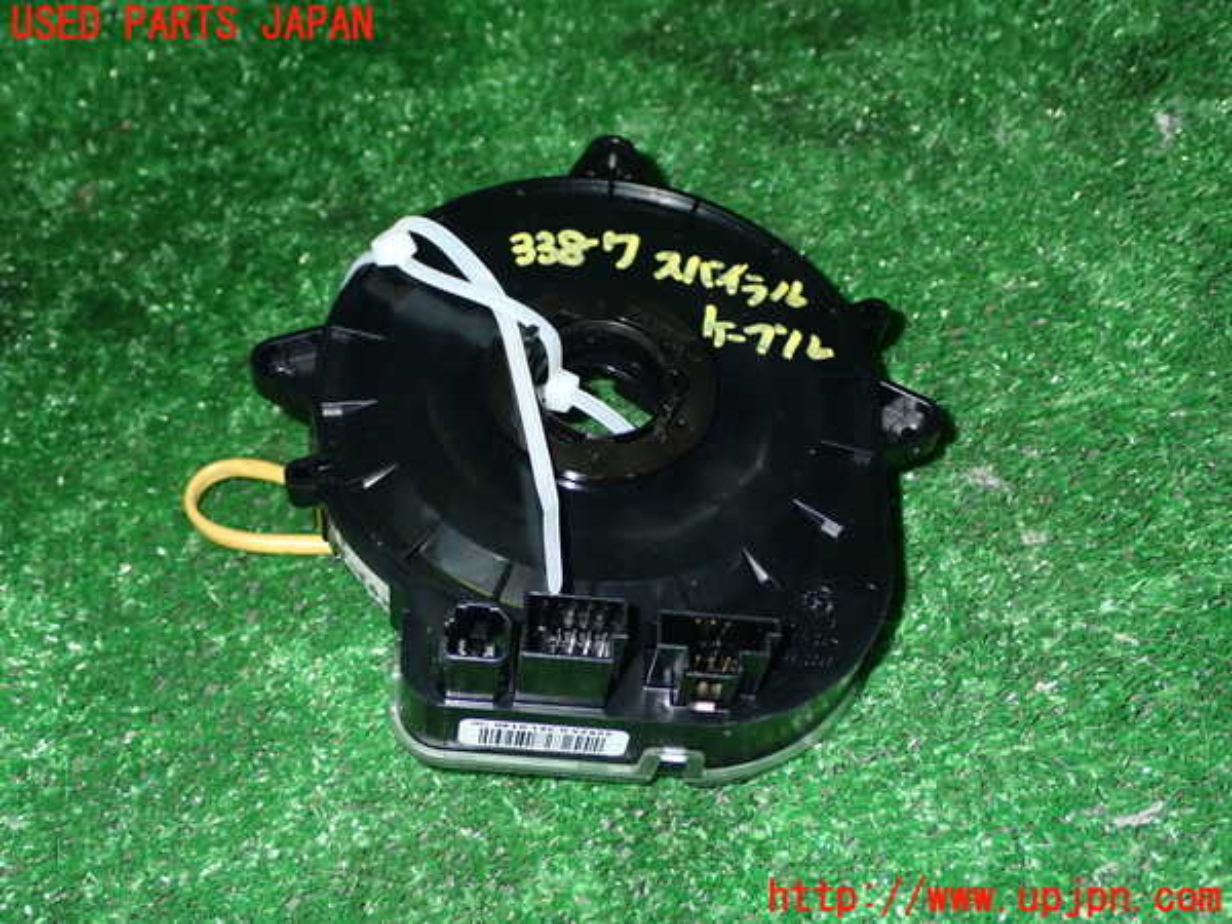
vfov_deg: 30.9
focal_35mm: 47
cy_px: 462
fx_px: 1673
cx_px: 616
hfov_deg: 40.4
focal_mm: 8.4
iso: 800
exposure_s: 1/50
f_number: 9
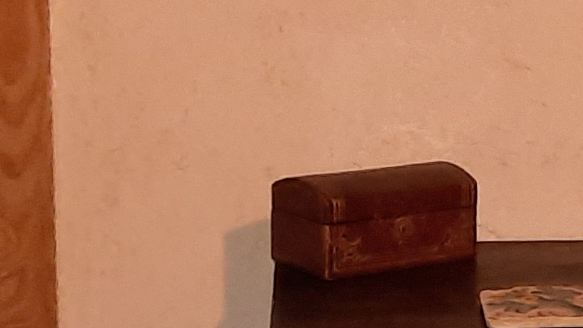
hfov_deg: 13.5
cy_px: 144
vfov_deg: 7.8
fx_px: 2412
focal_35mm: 156
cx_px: 648
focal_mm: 4.6
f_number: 2
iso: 500
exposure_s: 1/25
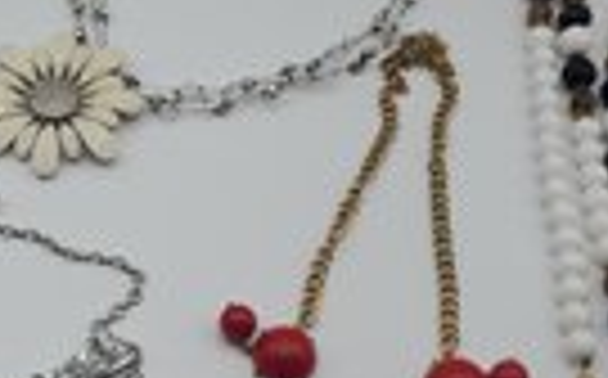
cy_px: 268
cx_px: 88
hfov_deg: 28.5
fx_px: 1158
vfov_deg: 18.5
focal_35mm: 70
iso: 50
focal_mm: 4.3
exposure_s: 1/732
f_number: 2.4
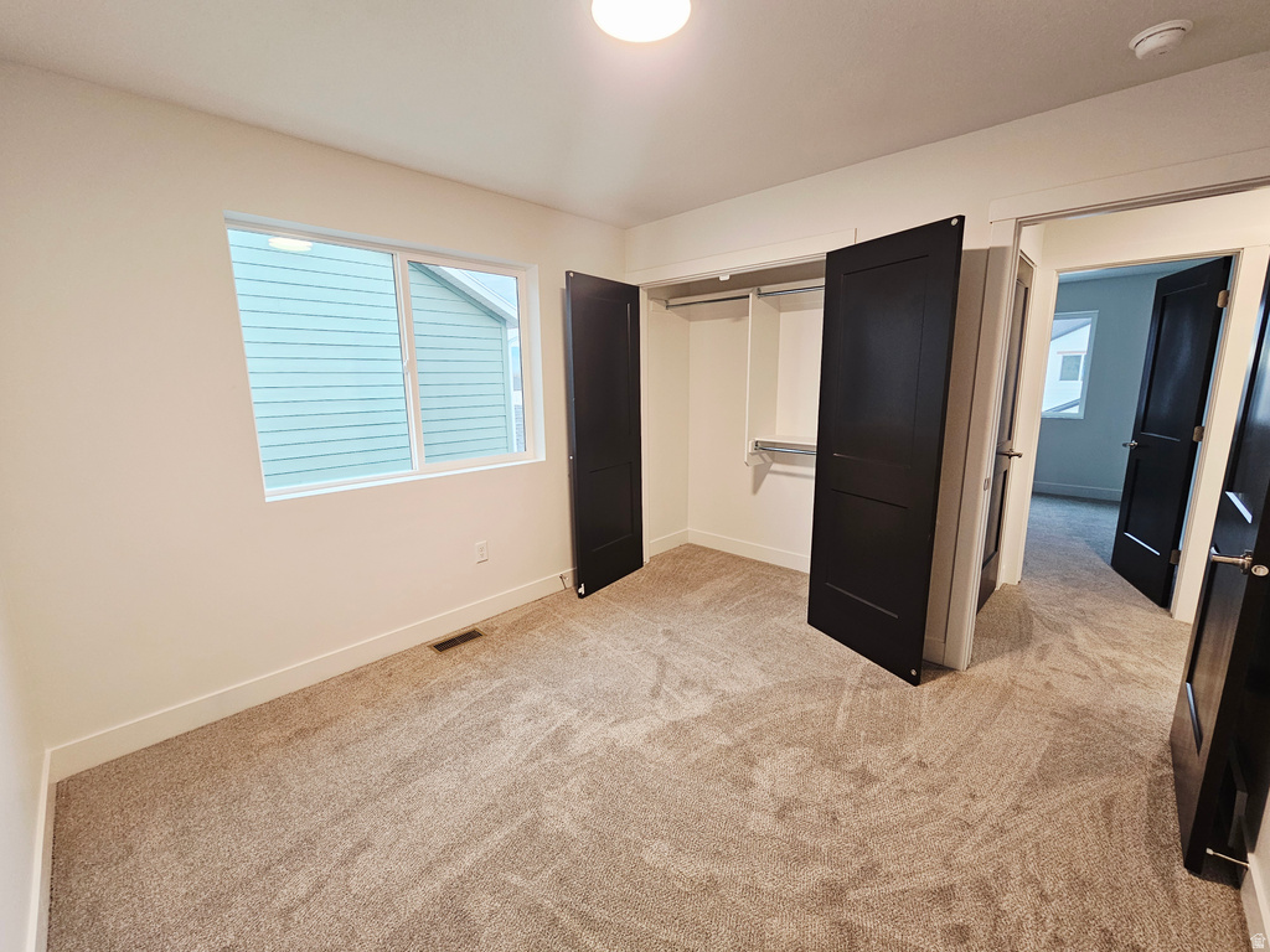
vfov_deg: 89.9
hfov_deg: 106.2
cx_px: 635
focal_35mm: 13
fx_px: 477
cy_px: 476
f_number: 2.2
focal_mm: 2.2
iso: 160
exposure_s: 1/60
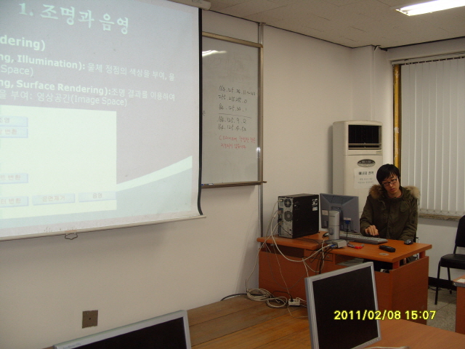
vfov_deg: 40.7
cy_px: 174
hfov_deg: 52.6
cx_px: 232
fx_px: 470
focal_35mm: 35
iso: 100
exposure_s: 1/45
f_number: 2.8
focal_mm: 7.8
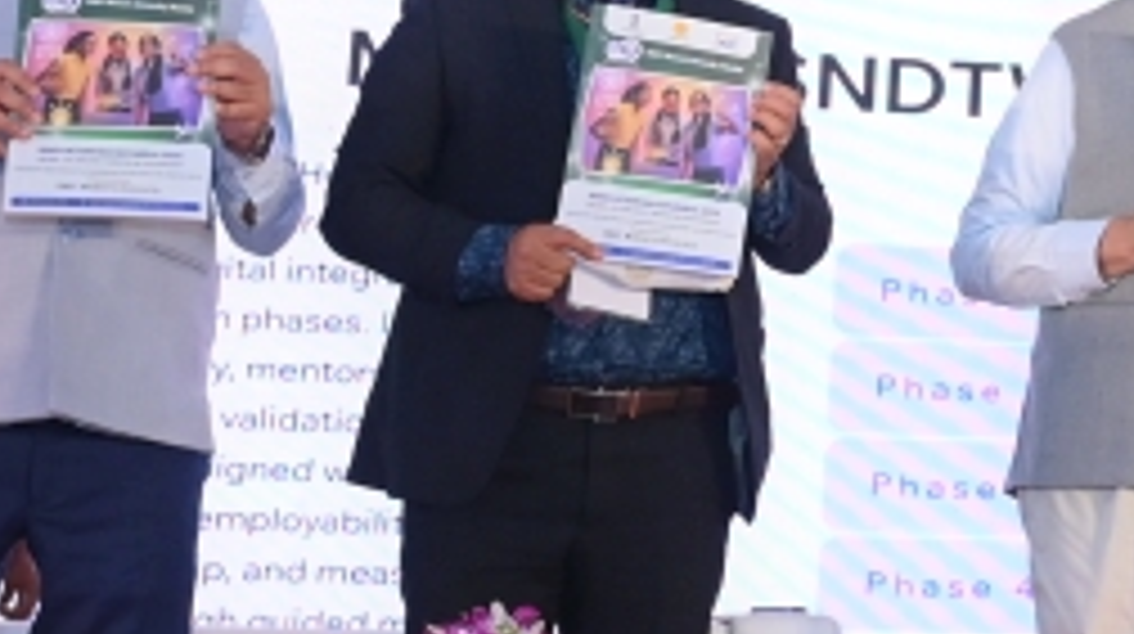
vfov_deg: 10.0
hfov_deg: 16.6
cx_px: 1577
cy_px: 76
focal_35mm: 120
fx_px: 3604
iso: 2000
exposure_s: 1/160
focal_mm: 24
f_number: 5.6
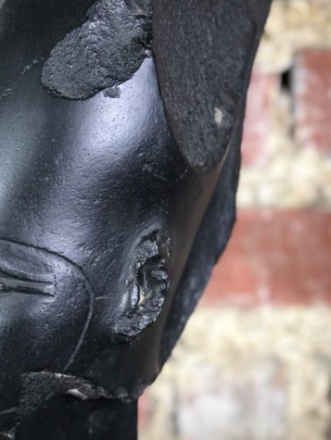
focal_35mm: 112
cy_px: 271
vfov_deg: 17.5
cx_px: 26
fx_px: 1426
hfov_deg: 13.1
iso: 125
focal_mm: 6
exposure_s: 1/50
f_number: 2.4
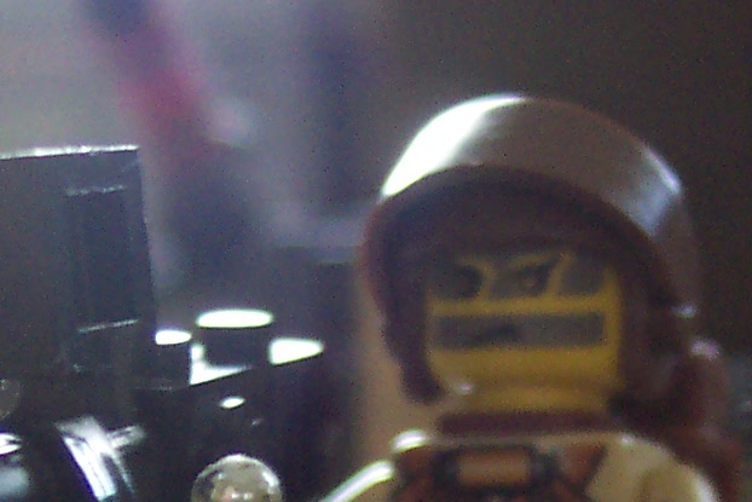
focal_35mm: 132
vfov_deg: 10.2
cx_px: 464
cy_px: 677
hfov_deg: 15.5
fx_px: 2758
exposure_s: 1/8
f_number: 2.8
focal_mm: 8
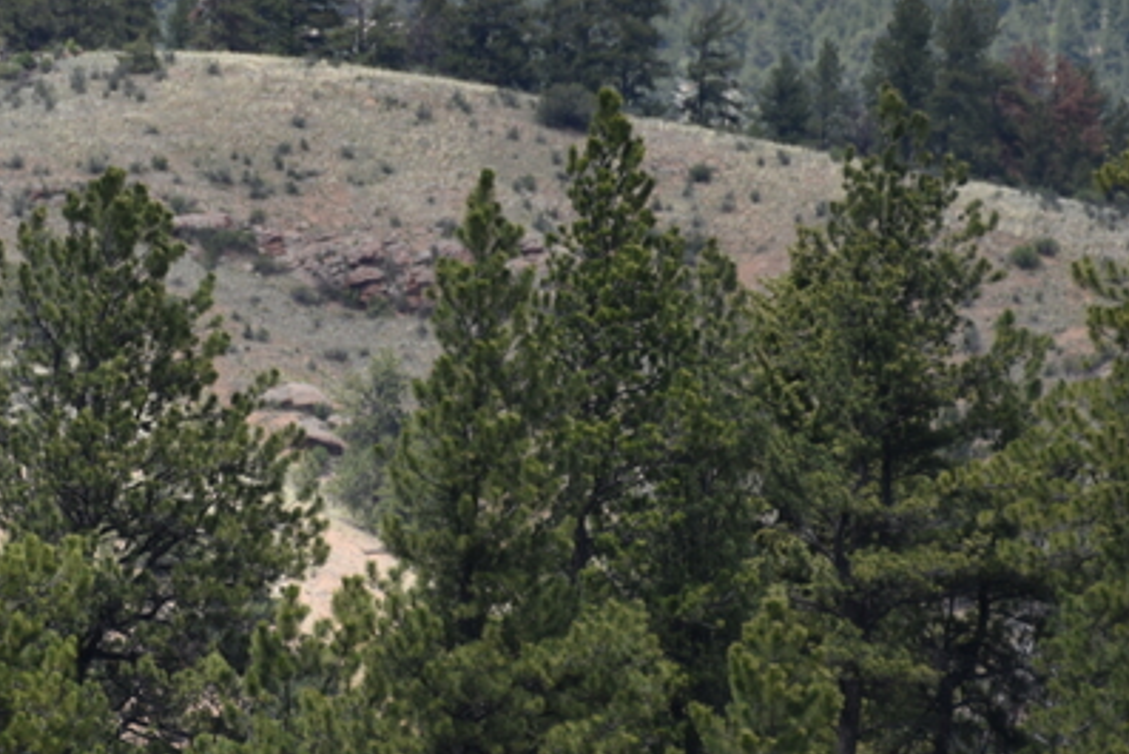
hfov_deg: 2.6
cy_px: 435
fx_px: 25285
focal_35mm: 806
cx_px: 162
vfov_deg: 1.7
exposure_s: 1/500
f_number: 5.6
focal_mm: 250
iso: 140
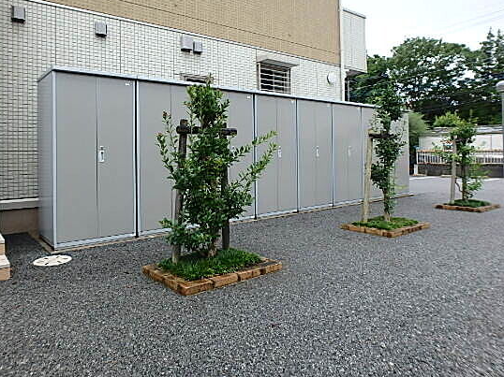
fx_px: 364
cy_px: 153
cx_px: 222
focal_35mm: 25
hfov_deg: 69.2
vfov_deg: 54.5
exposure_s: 1/320
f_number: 3.5
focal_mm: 3.7
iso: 125
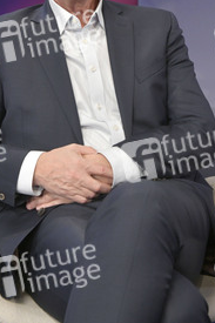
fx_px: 574
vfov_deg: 31.1
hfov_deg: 21.1
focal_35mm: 64
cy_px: 96
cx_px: 74
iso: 2000
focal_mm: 44
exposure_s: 1/250
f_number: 5.6
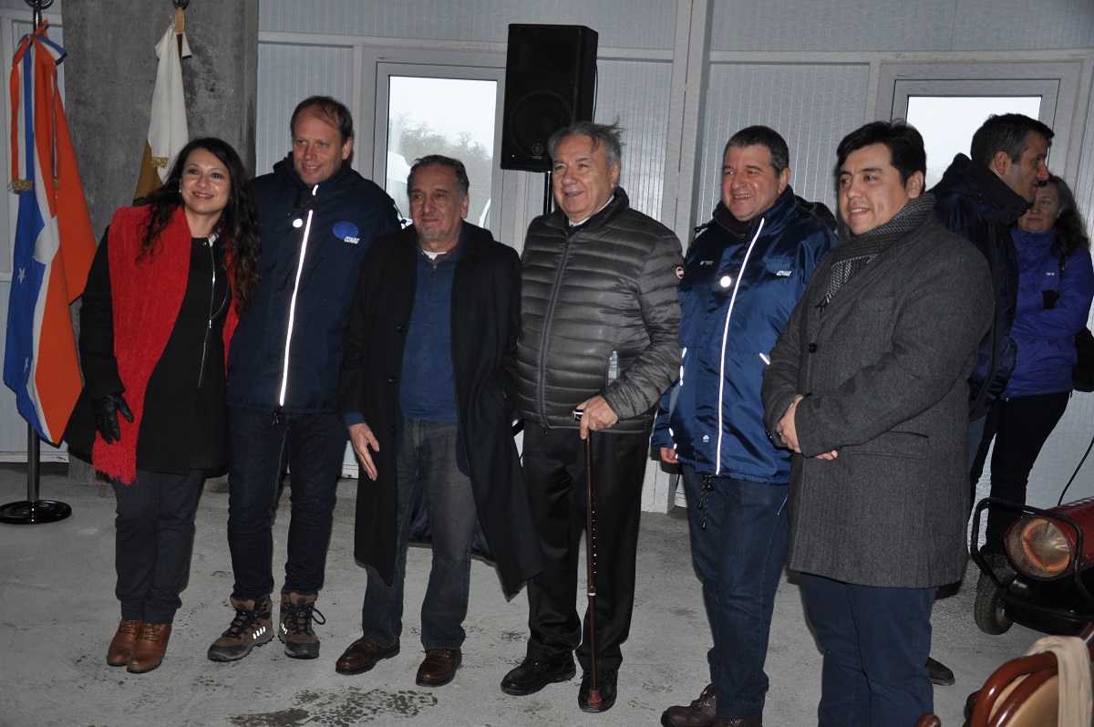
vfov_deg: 35.4
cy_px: 364
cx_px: 547
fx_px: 1138
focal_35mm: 38
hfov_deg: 51.3
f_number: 4
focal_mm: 25
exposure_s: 1/60
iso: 250
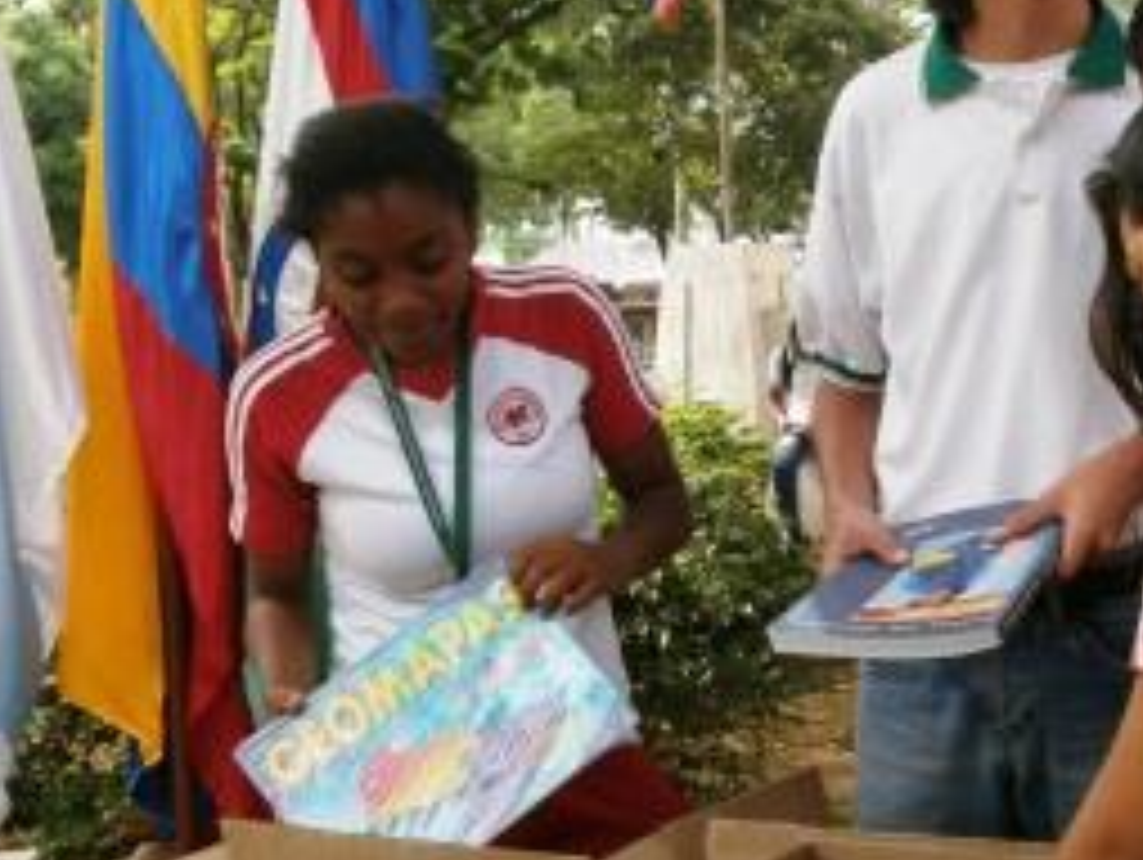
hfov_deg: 24.0
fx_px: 2677
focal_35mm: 81
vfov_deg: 18.2
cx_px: 788
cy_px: 441
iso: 100
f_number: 3.8
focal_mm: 8.1
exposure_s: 1/160
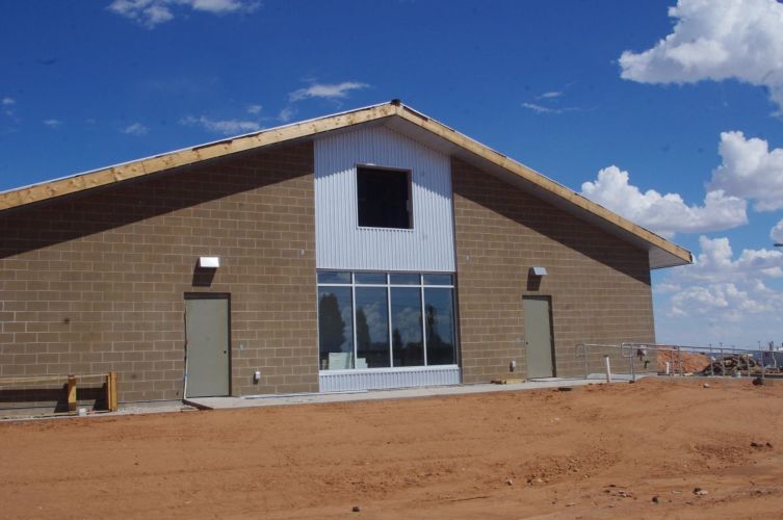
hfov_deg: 60.3
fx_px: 673
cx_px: 392
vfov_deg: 42.2
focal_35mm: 31
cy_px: 260
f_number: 14
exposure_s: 1/200
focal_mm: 21.25
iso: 400
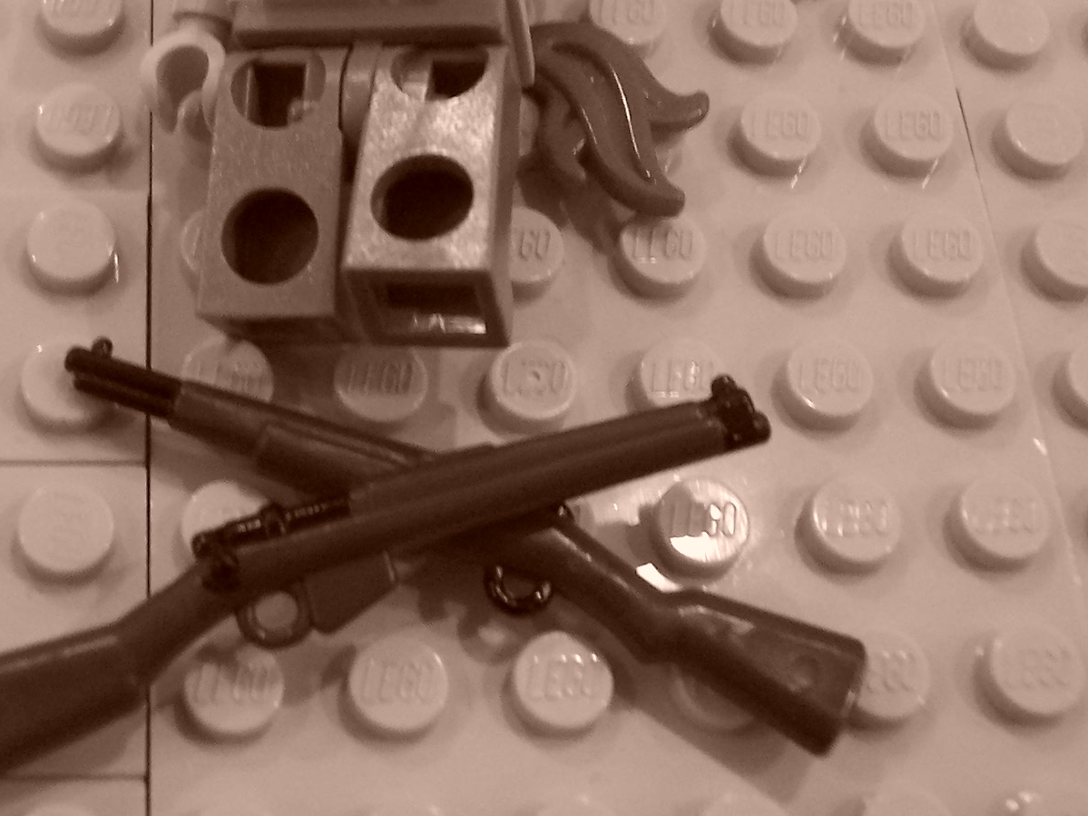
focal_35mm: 61
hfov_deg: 31.2
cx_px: 287
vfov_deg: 23.6
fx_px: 1917
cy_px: 154
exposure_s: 1/15
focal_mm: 5.6
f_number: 2.8
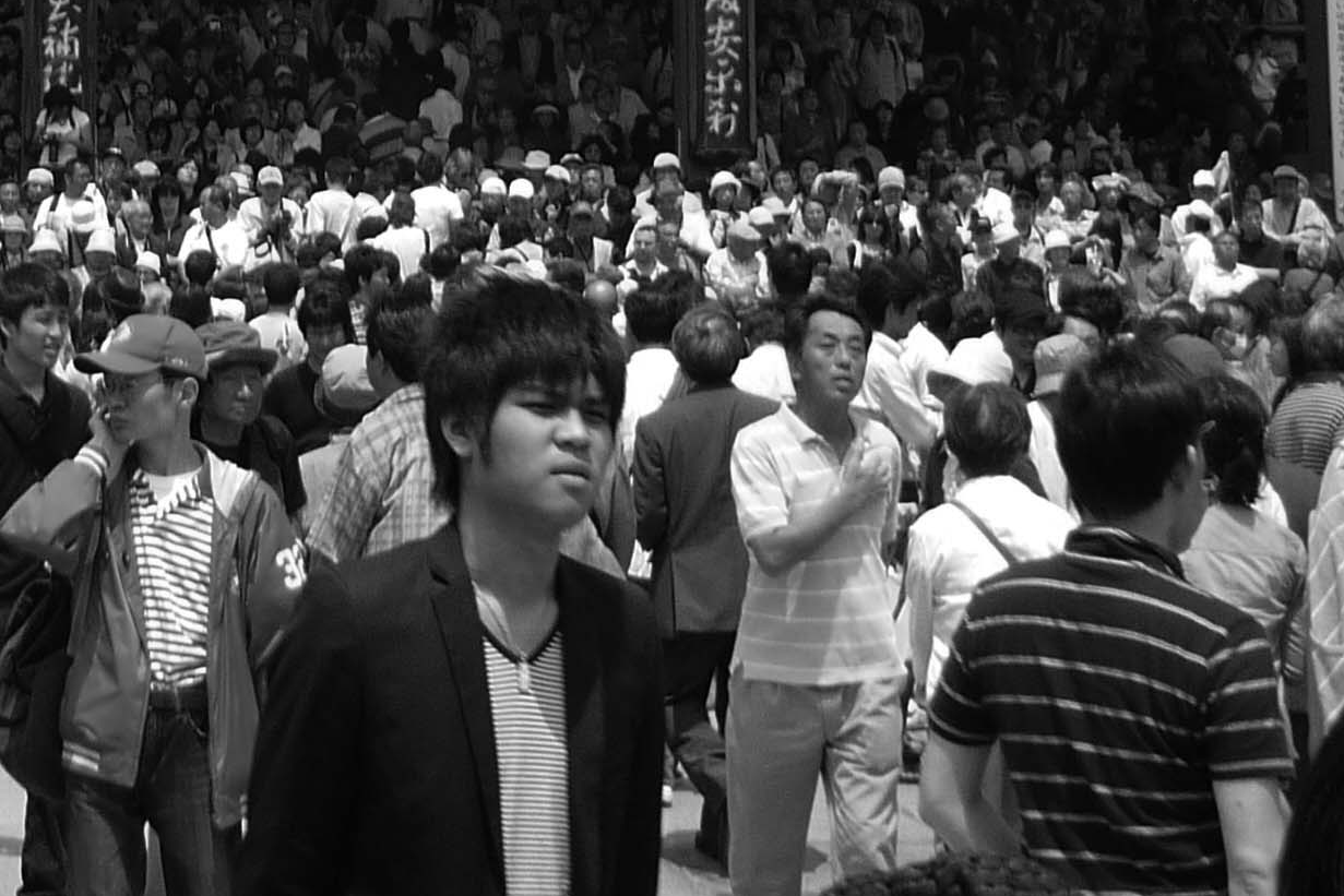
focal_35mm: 91
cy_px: -425
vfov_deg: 14.1
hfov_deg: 22.1
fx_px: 3397
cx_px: 262
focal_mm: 5.5
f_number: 8
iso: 100
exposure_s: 1/125
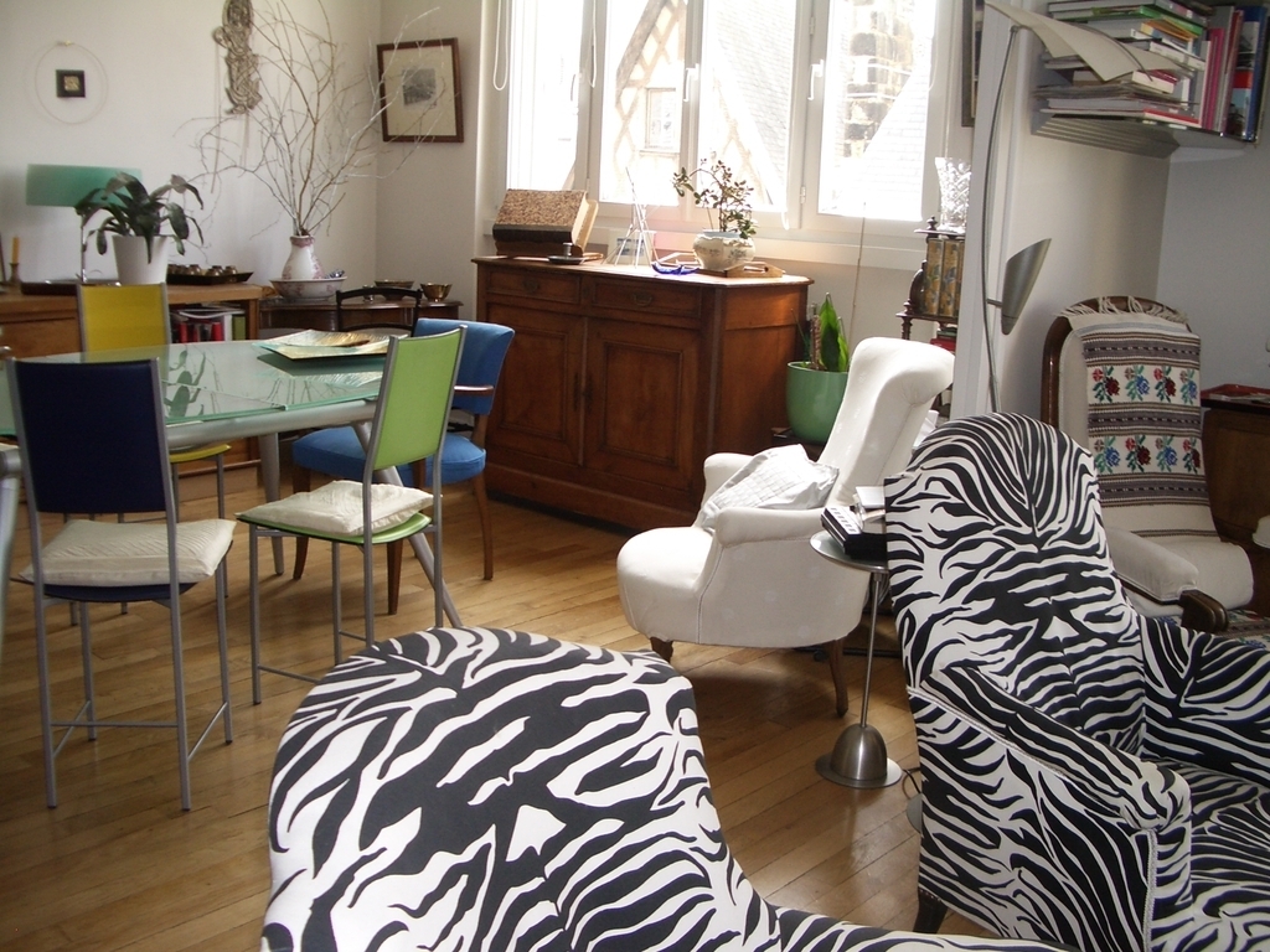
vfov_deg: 40.7
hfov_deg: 52.6
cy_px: 476
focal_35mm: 35
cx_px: 635
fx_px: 1284
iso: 100
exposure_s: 1/60
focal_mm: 5.8
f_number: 2.6
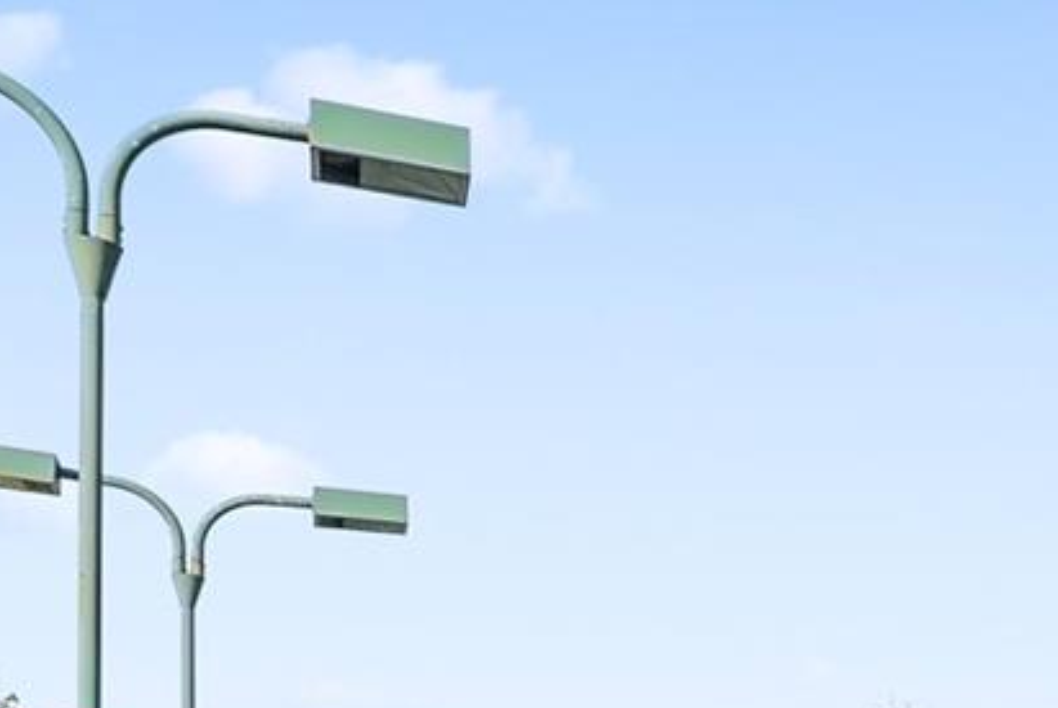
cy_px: 1043
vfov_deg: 17.6
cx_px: 1702
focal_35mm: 70
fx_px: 2059
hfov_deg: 22.2
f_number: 8
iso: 100
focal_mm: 18
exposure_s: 1/50
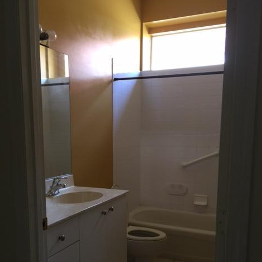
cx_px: 131
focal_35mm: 35
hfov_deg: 47.2
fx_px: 300
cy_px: 176
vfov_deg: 46.4
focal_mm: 4.15
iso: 50
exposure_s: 1/15
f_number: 2.2
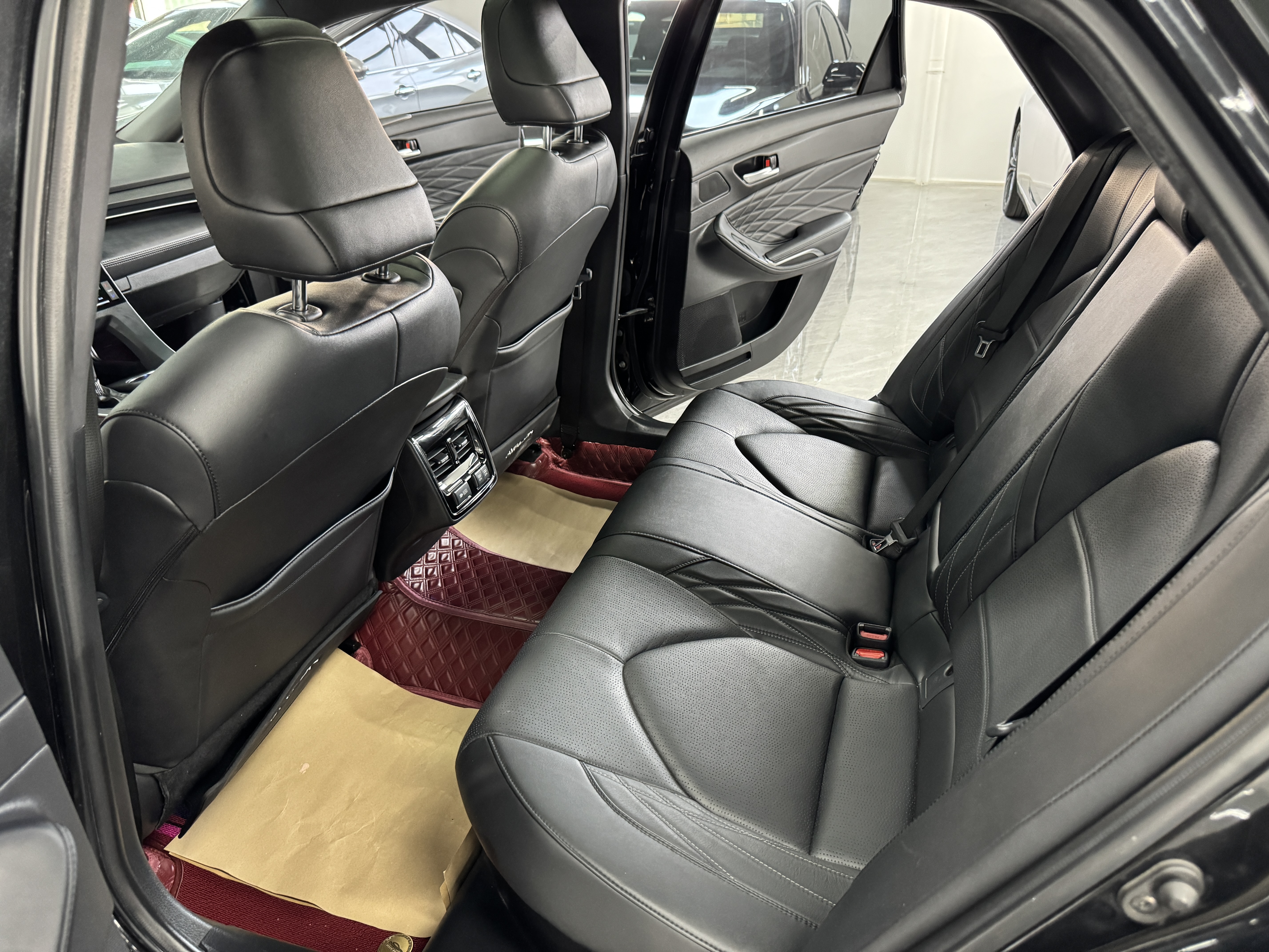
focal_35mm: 24
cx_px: 634
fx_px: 880
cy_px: 476
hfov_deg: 71.6
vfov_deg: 56.8
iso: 800
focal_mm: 6.76
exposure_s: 1/48
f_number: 1.78
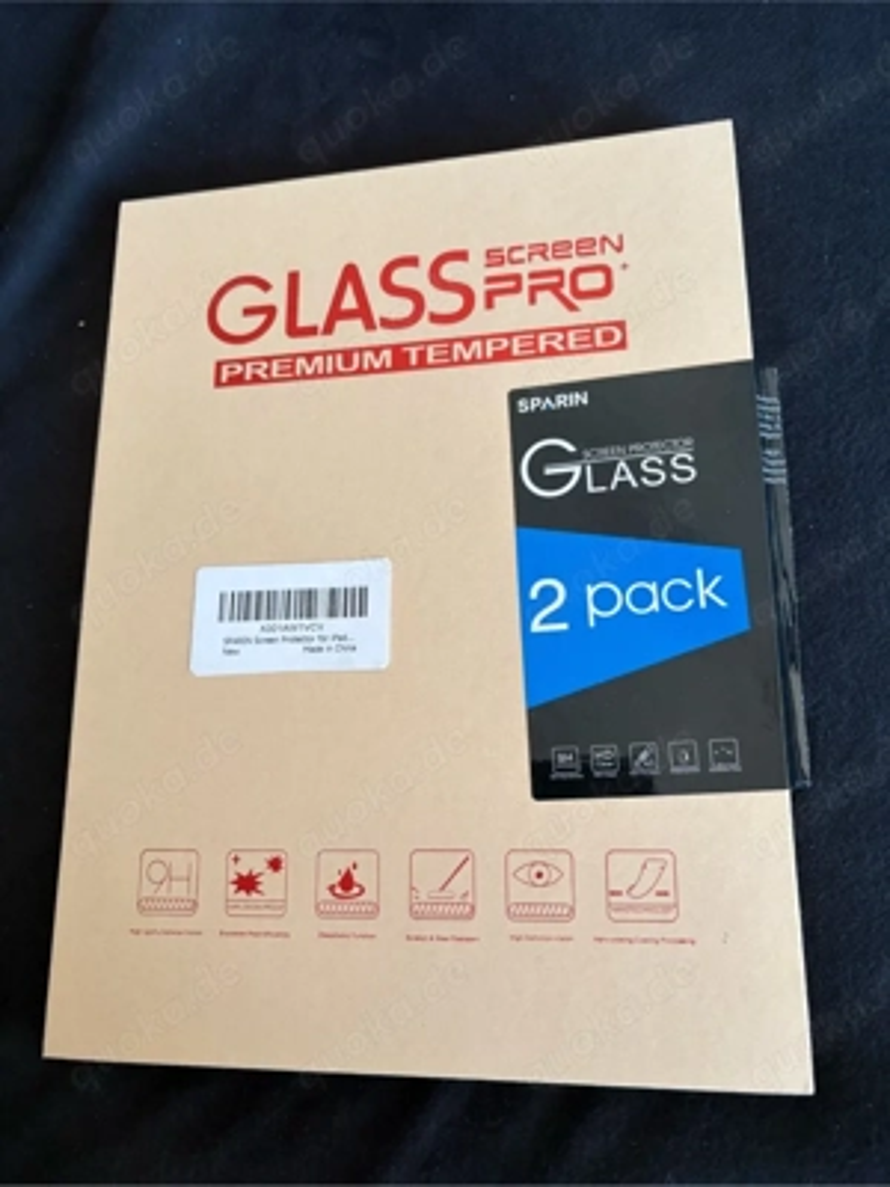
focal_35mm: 26
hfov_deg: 53.1
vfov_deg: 67.3
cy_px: 594
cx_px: 445
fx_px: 891
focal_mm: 5.96
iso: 200
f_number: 1.6
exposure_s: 1/60
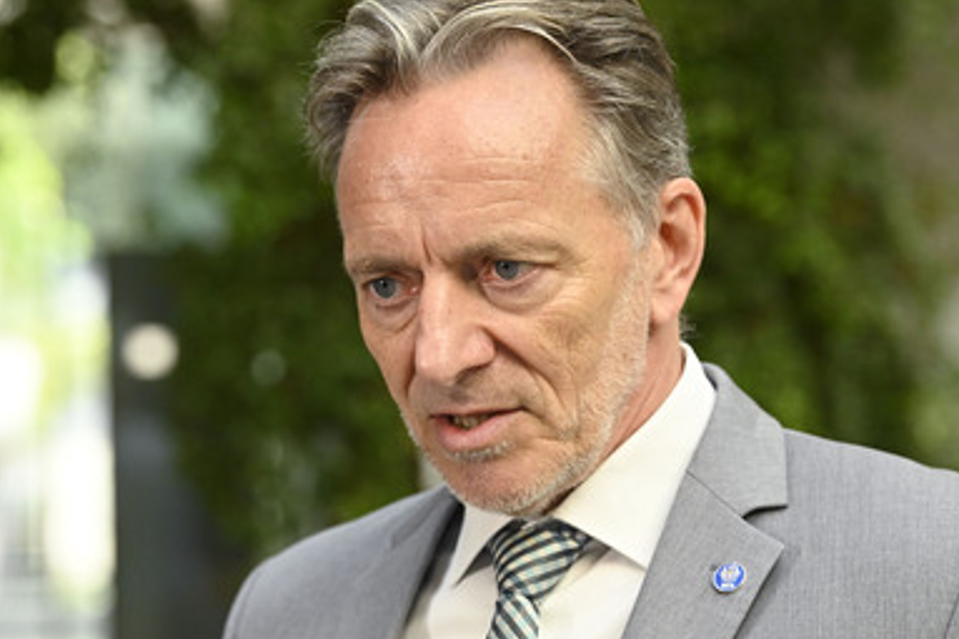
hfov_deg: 13.4
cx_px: 399
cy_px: 336
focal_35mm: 153
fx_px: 4074
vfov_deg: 9.0
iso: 4000
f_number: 5.6
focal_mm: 130
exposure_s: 1/800
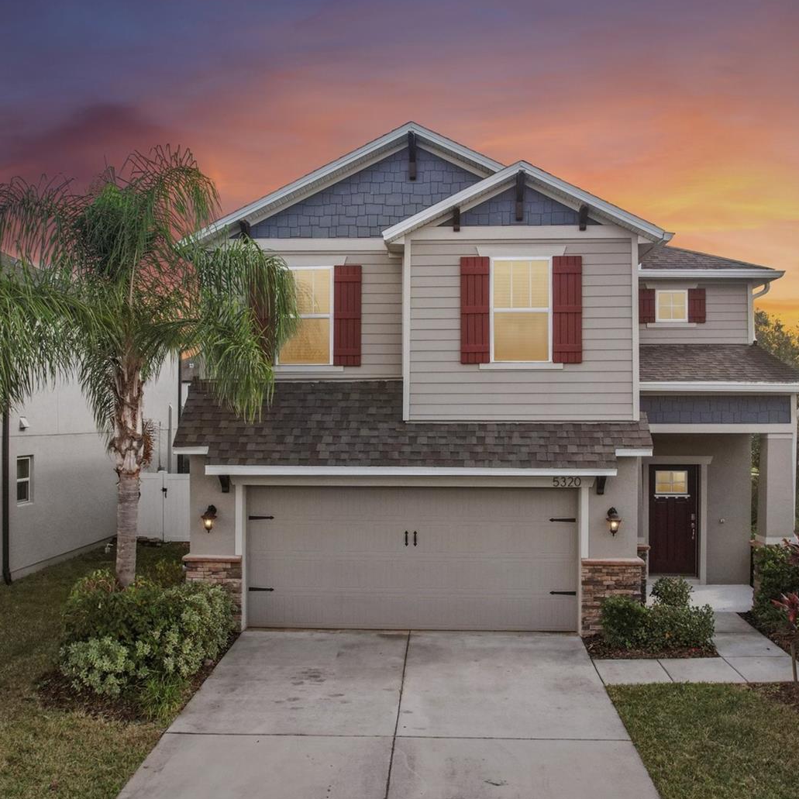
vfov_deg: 55.6
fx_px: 757
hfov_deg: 55.6
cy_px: 397
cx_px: 408
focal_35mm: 29
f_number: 2.8
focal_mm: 8.4
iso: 400
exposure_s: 1/640
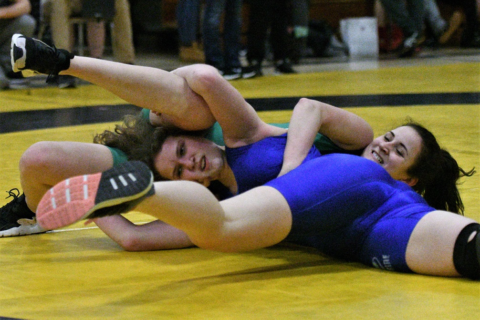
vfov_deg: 12.2
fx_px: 1500
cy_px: 160
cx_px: 240
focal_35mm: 112
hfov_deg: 18.2
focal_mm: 75
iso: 28800
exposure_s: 1/2000
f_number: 2.8
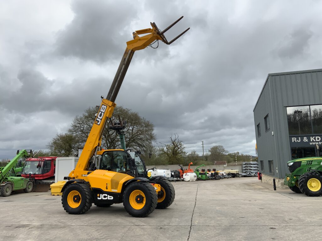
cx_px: 161
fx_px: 270
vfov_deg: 48.2
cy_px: 120
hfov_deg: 61.7
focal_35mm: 29
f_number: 1.8
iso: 16
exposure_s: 1/944
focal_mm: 3
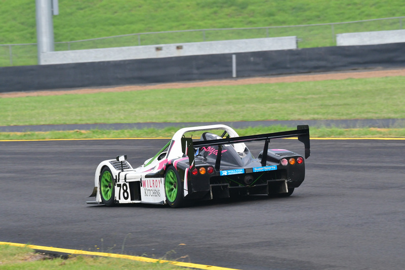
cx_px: 202
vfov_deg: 2.9
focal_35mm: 480
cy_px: 135
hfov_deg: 4.3
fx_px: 5402
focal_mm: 320
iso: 1250
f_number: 10
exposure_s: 1/640
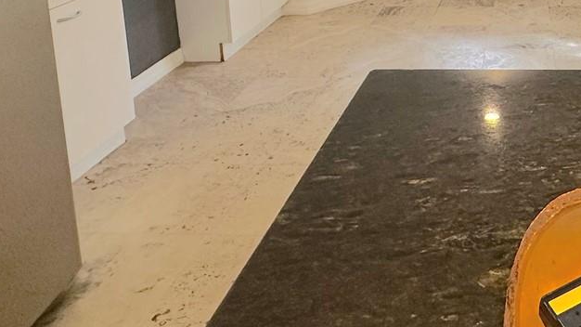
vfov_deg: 26.0
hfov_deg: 47.6
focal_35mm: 39
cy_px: -97
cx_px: 497
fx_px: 601
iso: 200
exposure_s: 1/120
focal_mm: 2.22
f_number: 2.2
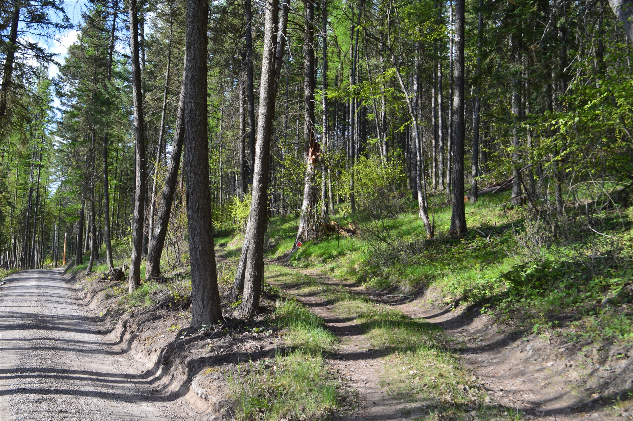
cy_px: 210
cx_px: 316
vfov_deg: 36.8
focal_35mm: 36
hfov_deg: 53.2
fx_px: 632
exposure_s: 1/200
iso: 400
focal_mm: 24
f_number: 10
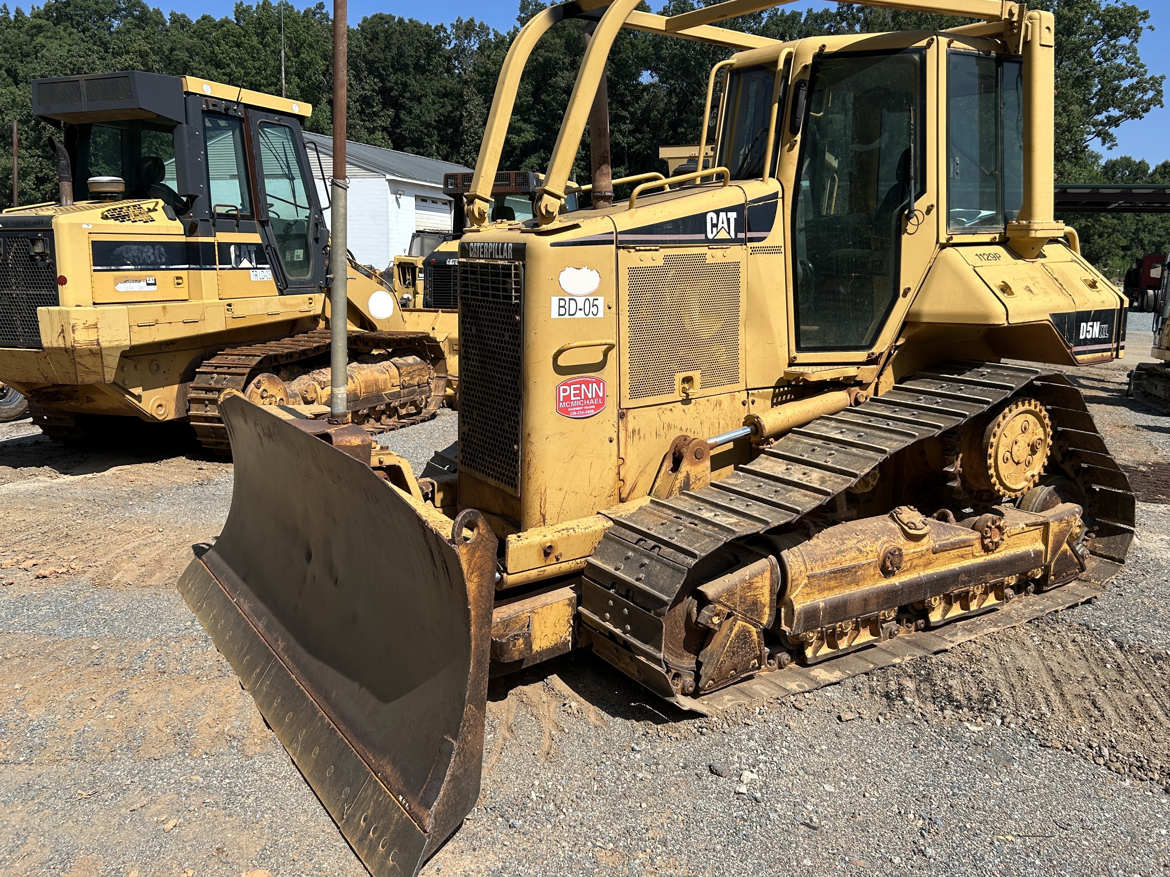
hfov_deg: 61.6
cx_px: 621
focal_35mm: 29
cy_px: 414
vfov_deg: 48.2
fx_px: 980
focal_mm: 5.7
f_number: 1.5
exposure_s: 1/3704
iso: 50
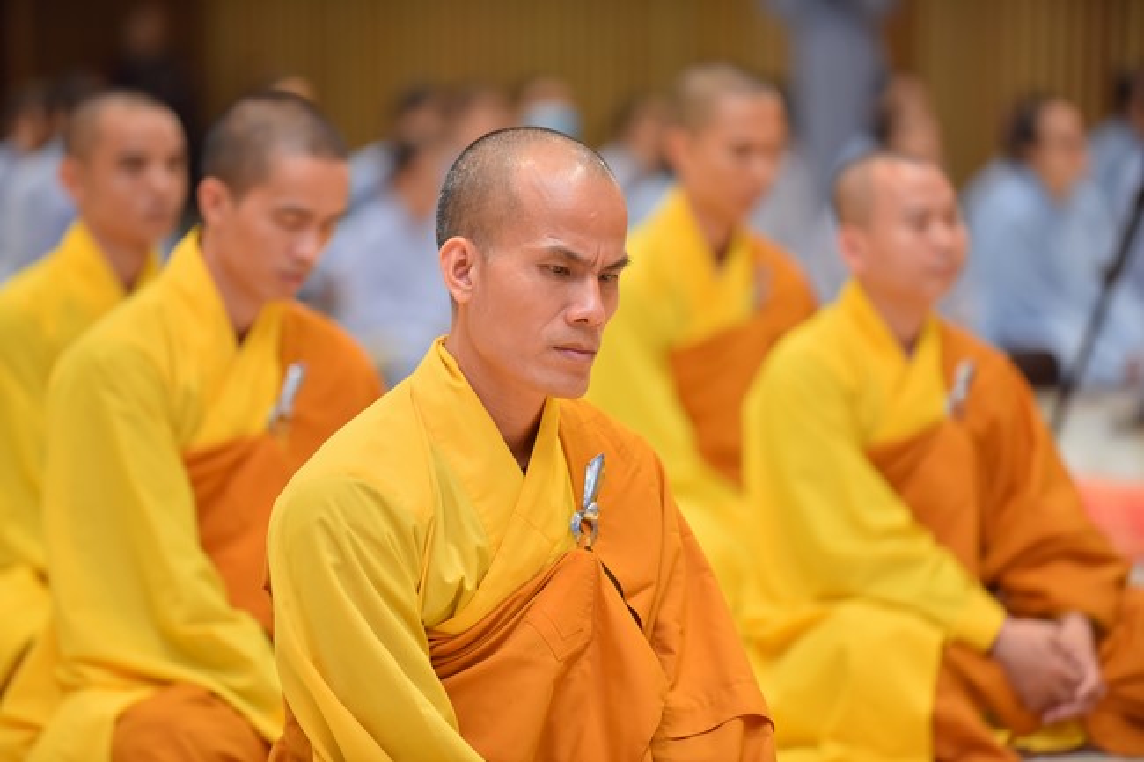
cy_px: 381
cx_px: 572
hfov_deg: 12.8
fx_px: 5083
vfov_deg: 8.6
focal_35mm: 160
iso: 800
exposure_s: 1/160
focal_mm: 160
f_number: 2.8
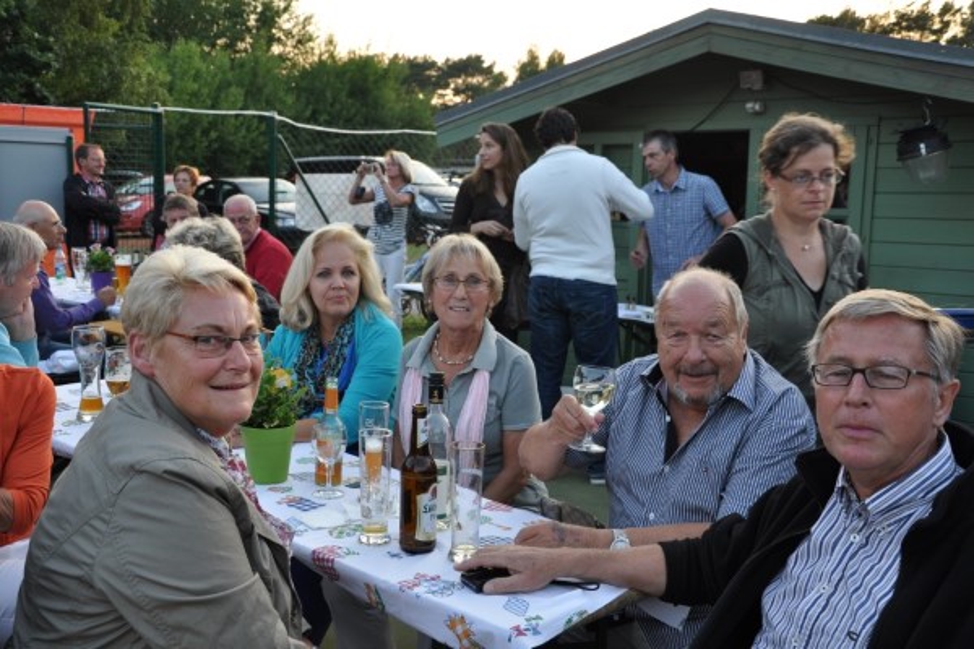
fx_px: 1015
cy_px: 324
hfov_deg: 51.3
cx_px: 487
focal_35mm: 38
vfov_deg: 35.5
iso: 360
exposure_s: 1/125
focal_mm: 25
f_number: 5.6
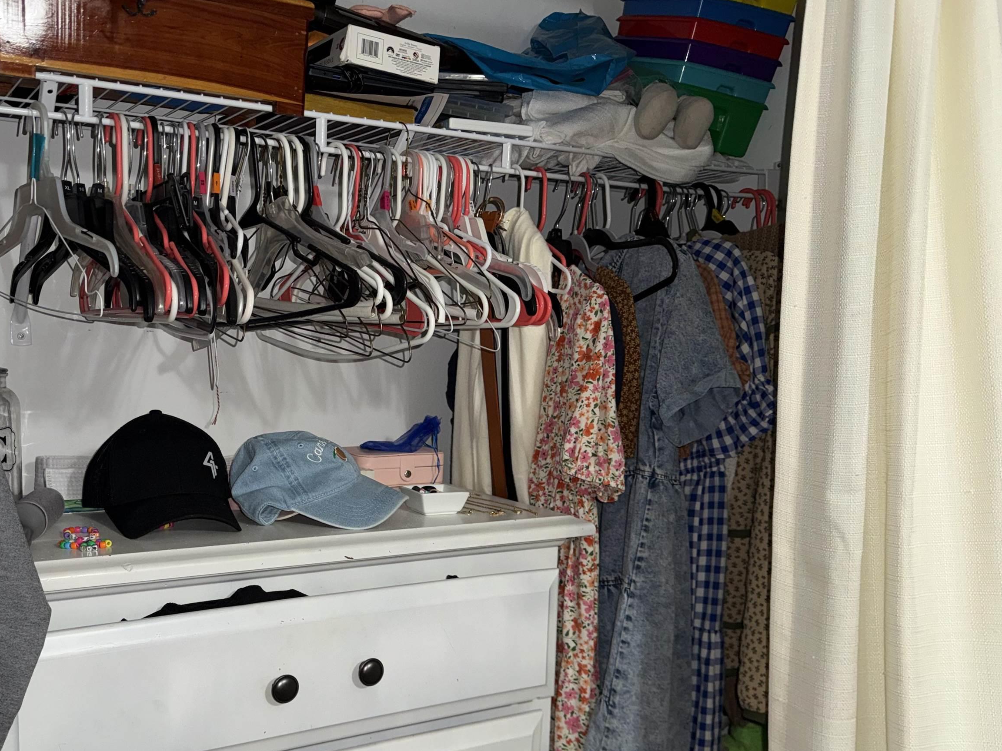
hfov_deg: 55.8
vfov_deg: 43.8
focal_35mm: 32
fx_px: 926
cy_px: 464
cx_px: 347
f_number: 1.78
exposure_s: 1/25
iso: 80
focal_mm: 6.76
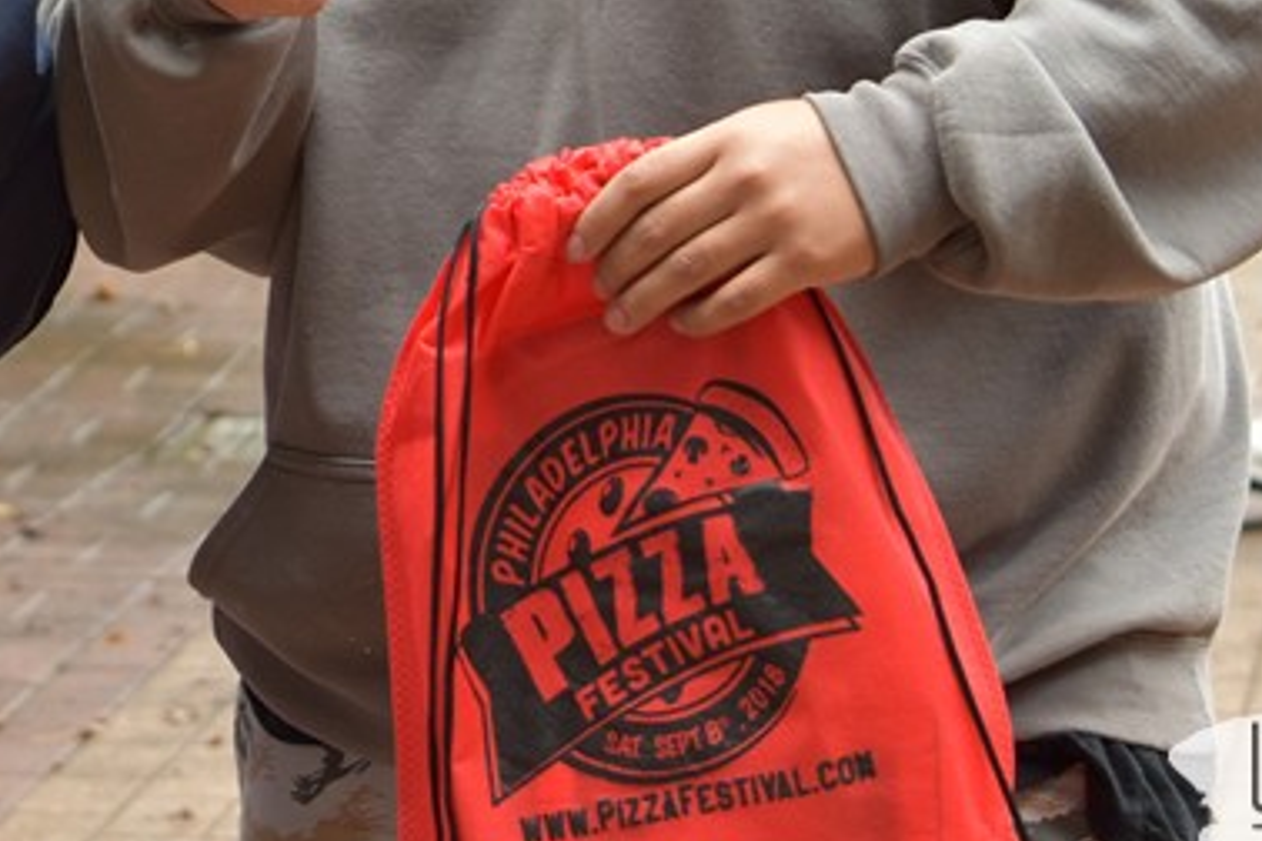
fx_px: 8062
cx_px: 63
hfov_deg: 8.9
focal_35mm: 230
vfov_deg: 5.9
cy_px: -225
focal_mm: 58
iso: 400
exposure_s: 1/125
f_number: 5.6
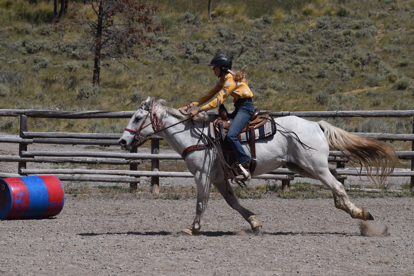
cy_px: 138
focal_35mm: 180
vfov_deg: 7.6
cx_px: 207
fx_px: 2070
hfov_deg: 11.4
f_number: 8
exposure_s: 1/2000
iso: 400
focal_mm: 120
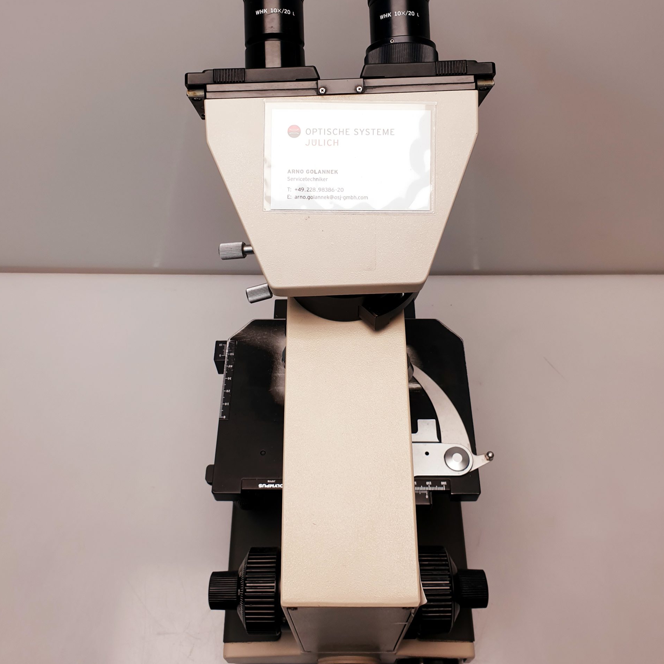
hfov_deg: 52.5
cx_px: 332
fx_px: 673
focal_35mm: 31
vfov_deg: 52.3
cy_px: 279
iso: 50
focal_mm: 4.3
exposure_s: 1/100
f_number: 2.4
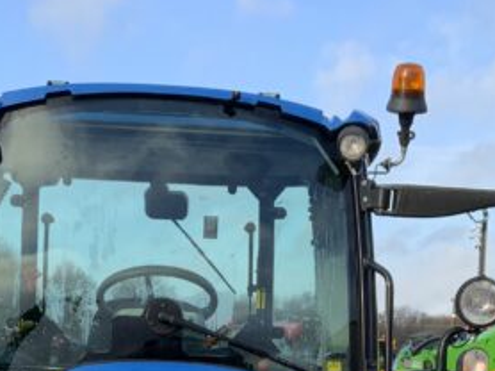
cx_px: 274
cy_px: 594
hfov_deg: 18.4
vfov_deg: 12.9
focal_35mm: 107
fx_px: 1529
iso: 16
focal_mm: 3
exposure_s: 1/683
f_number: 1.8
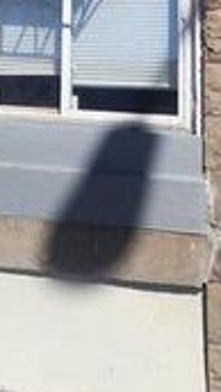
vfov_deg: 20.4
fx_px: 1009
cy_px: -95
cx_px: -98
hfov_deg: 12.0
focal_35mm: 97
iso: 12
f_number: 1.8
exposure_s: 1/1597
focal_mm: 6.4
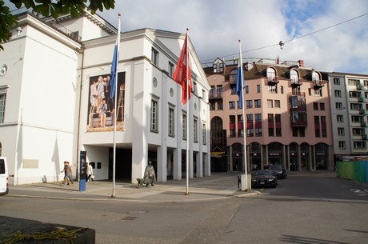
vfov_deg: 47.8
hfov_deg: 67.5
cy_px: 122
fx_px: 276
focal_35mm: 27
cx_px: 184
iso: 100
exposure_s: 1/125
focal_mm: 18
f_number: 11
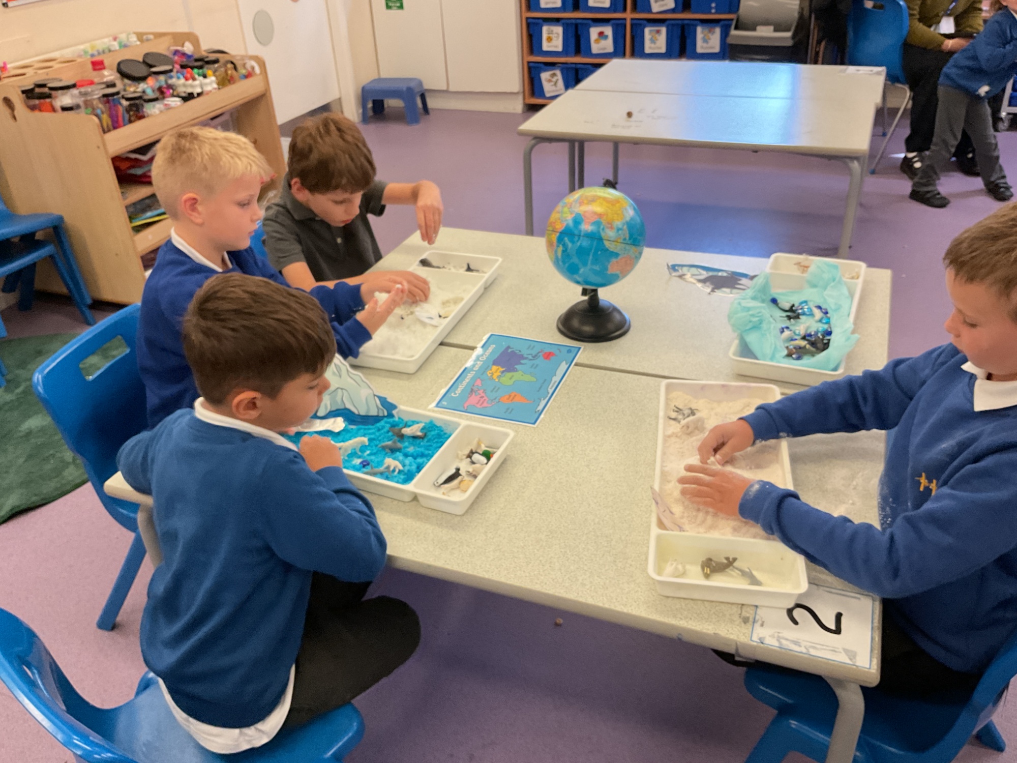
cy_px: 382
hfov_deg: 61.7
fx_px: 852
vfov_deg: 48.2
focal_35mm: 29
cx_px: 508
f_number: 1.8
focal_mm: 3
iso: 100
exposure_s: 1/60
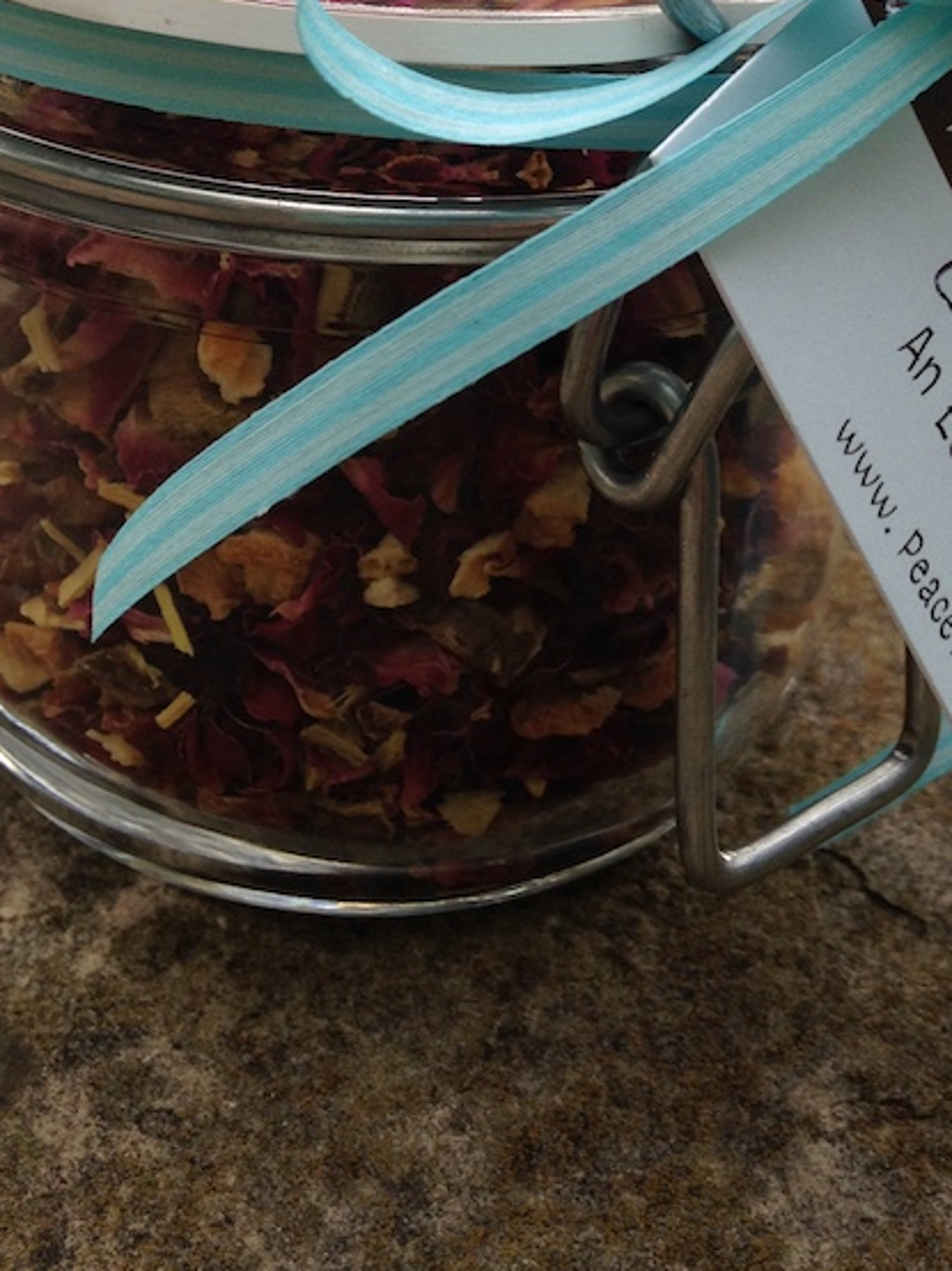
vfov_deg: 30.5
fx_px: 2239
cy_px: 163
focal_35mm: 61
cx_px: 557
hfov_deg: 24.0
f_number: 2.4
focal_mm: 4.12
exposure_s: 1/376
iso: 50
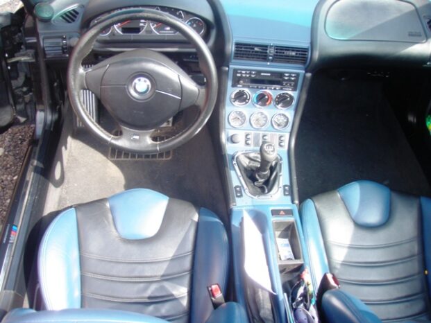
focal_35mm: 38
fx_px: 473
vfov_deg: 37.7
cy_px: 162
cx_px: 216
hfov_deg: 49.0
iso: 80
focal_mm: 6.7
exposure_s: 1/80
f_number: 3.5
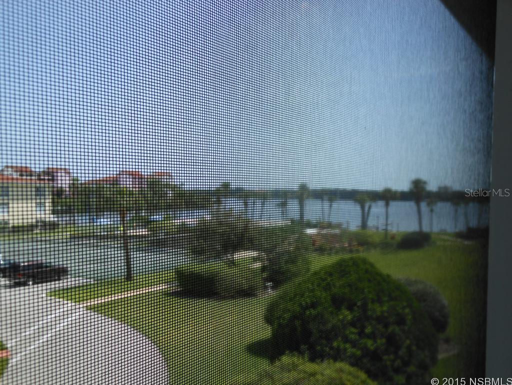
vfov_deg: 37.8
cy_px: 192
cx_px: 256
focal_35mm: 38
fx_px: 562
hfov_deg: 49.0
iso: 80
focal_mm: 6.8
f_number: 3.6
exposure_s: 1/640
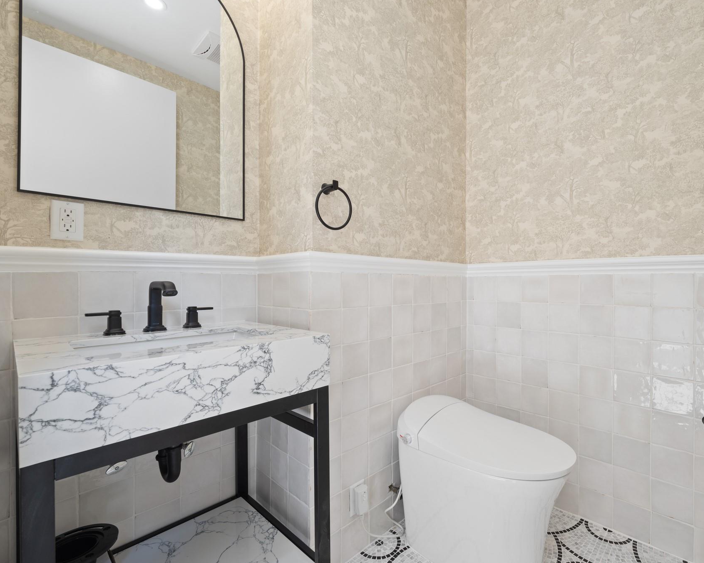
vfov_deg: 80.4
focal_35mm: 16
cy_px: 282
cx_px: 414
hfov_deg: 92.2
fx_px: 333
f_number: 10
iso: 250
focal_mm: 14
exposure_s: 1/5
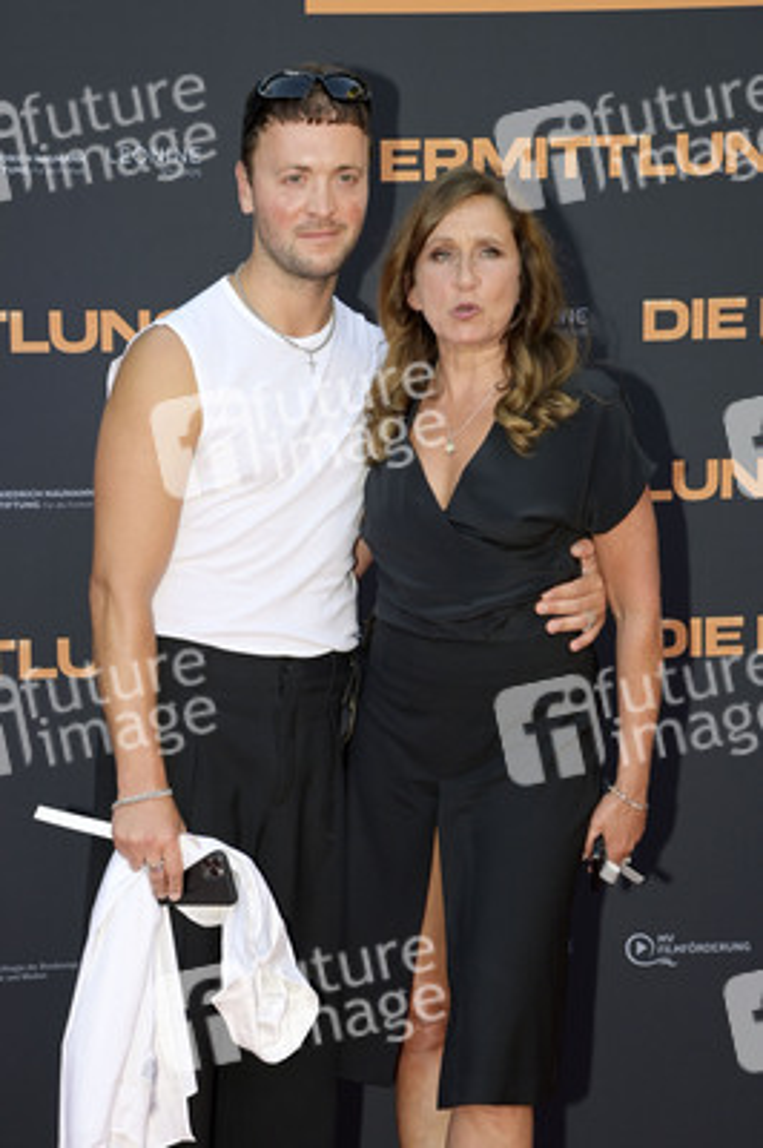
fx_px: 2930
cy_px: 574
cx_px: 382
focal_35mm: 92
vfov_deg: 22.2
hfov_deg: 14.8
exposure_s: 1/200
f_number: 8
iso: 640
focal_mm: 92
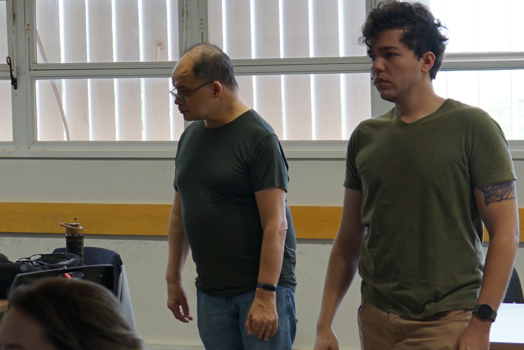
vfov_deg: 10.1
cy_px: 162
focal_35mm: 136
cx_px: 159
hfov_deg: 15.0
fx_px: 1979
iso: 160
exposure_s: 1/60
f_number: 4
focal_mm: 35
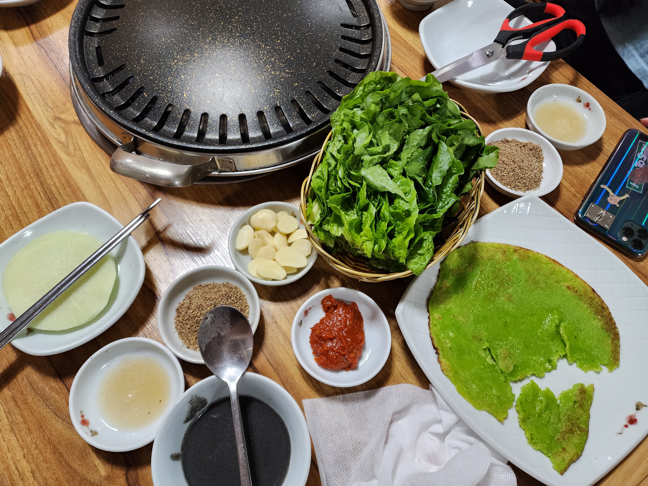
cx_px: 324
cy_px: 243
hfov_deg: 73.9
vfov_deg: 58.9
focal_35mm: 23
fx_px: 431
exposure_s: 1/120
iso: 500
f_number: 1.8
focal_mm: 6.4
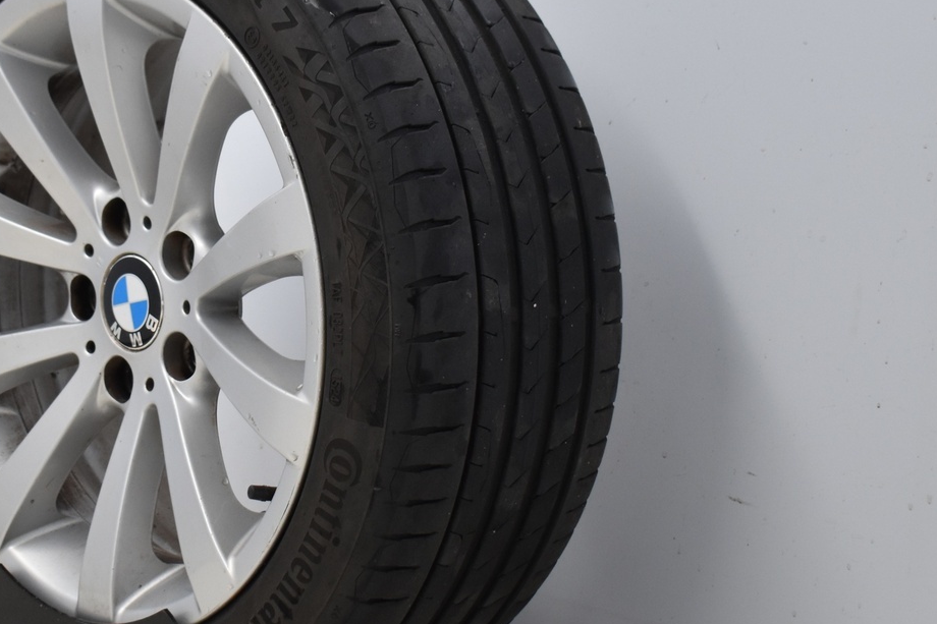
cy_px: 333
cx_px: 282
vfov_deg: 16.7
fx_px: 2131
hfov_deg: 24.6
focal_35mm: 82
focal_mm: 31
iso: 900
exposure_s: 1/60
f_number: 4.2
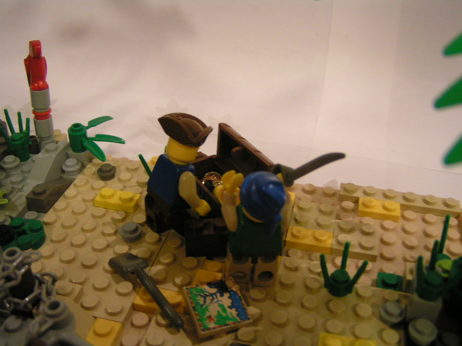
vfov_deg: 37.7
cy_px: 173
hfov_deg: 49.0
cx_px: 231
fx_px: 507
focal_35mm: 38
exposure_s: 1/15
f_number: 2.8
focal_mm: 5.8
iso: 200
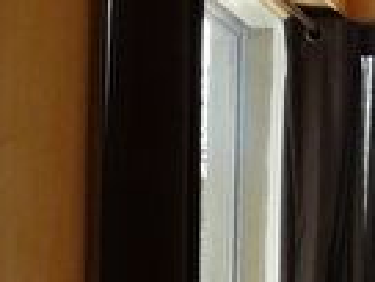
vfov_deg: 6.6
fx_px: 2286
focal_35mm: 211
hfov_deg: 9.3
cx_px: 436
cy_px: 769
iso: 100
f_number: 3.6
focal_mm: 4.6
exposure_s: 1/100
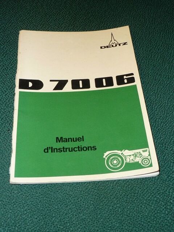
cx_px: 87
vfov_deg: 42.9
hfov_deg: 32.9
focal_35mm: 44
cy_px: 116
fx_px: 295
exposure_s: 1/30
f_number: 3.7
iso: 160
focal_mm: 7.3
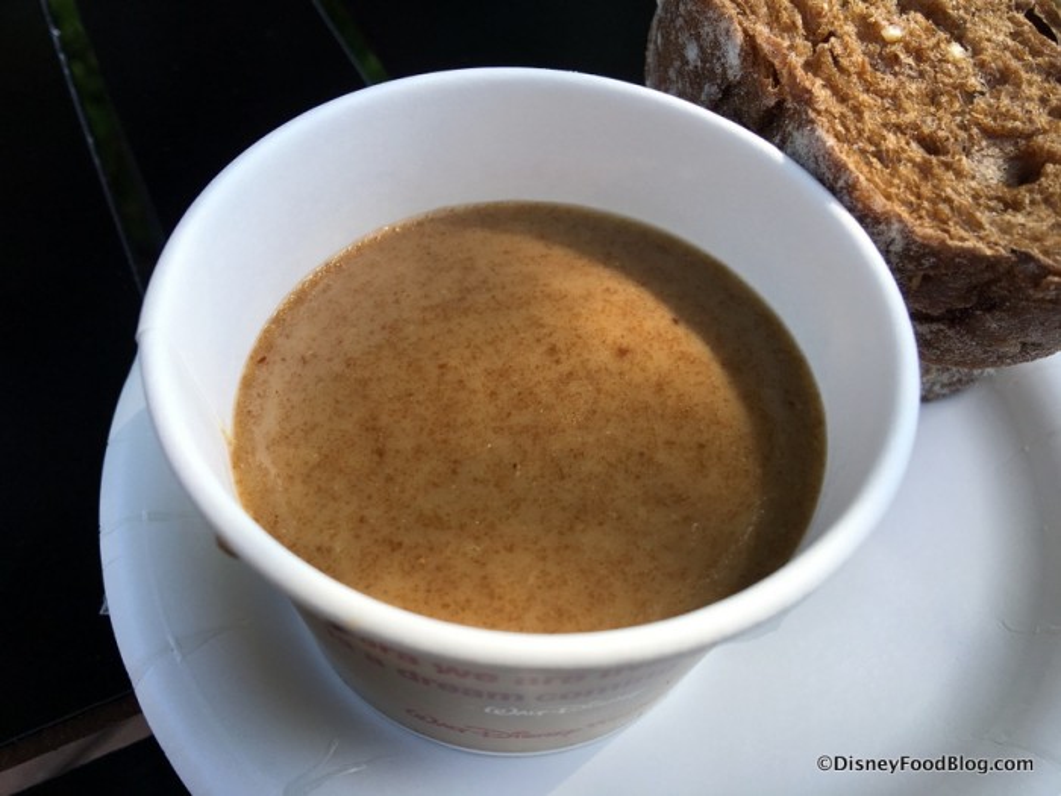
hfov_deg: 61.7
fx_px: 889
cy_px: 398
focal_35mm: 29
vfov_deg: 48.2
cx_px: 530
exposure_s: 1/490
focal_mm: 4.15
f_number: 2.2
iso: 25
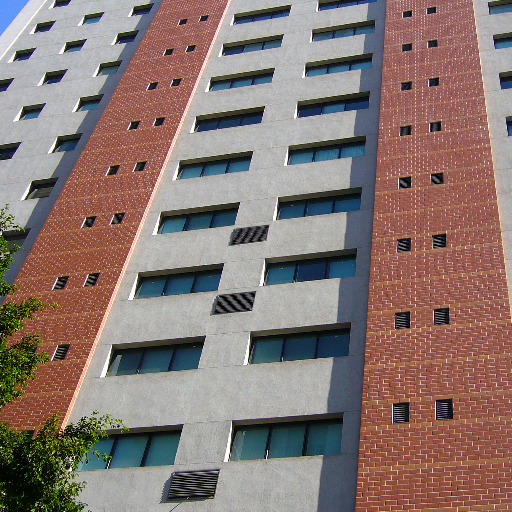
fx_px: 853
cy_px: 204
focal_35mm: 51
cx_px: 325
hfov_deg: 33.2
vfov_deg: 33.3
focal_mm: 5.8
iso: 80
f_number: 2.8
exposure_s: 1/500
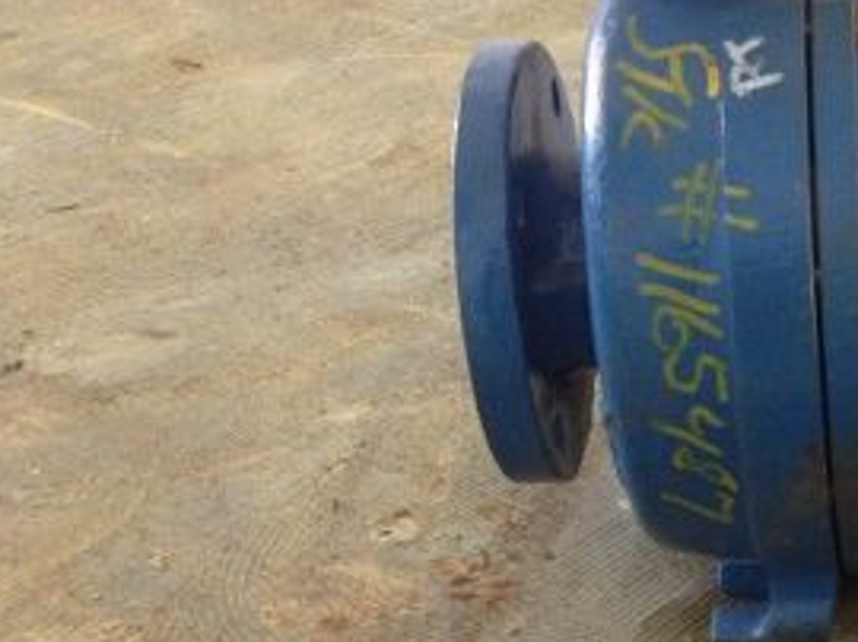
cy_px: 448
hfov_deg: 22.1
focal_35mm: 83
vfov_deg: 17.7
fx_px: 2055
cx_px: 988
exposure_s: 1/20
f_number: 2.4
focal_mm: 4.28
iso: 320
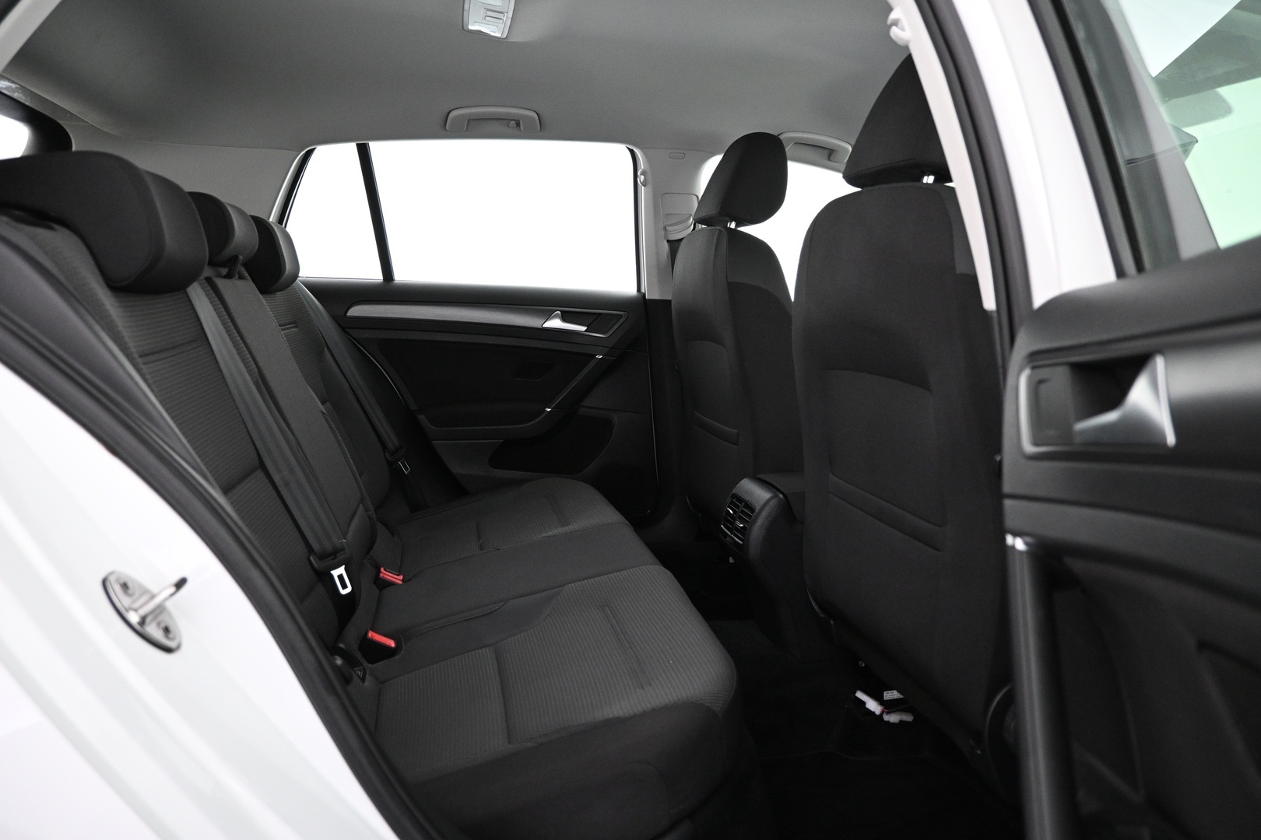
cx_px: 630
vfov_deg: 53.1
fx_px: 841
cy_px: 420
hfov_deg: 73.7
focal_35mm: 24
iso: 1600
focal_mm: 16
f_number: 3.5
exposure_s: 1/30
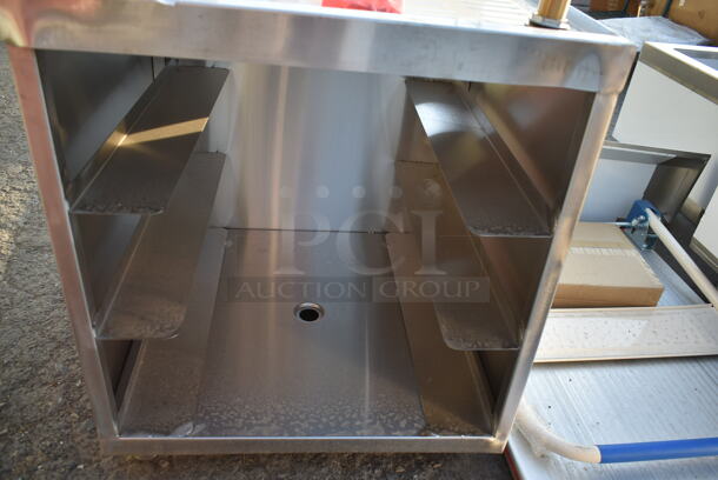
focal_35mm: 30
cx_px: 359
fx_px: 599
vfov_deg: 43.7
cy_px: 240
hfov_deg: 61.9
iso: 100
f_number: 4.5
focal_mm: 20
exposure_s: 1/125
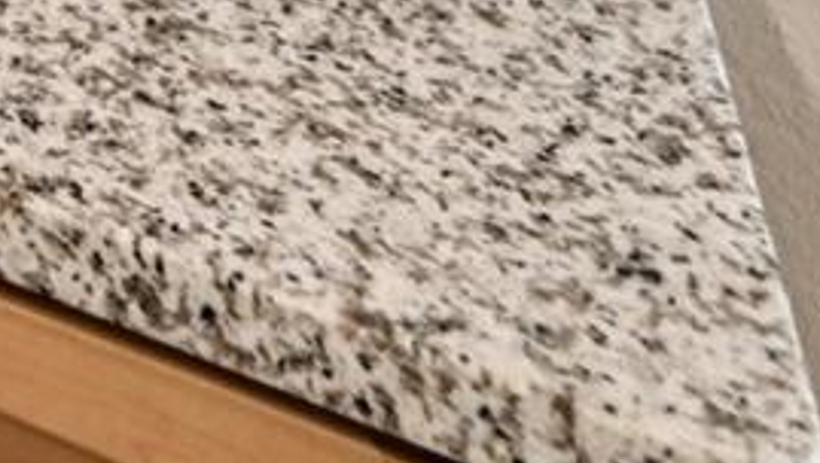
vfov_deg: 9.3
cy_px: -1110
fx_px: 1894
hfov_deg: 14.2
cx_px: -1235
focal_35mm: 87
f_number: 8
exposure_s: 1/60
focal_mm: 14
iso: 400
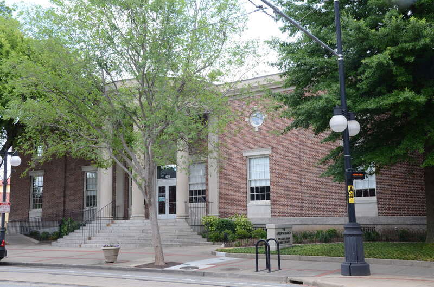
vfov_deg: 31.8
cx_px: 217
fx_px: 505
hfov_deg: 46.5
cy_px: 144
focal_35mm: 42
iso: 400
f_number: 11
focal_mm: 28
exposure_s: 1/60
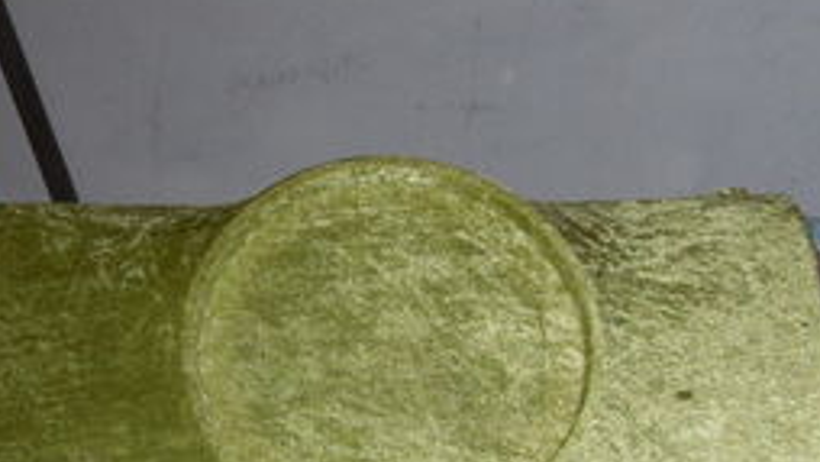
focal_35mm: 96
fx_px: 2088
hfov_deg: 22.2
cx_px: 378
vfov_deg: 12.5
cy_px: 446
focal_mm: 6.3
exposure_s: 1/45
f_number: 3.5
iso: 80
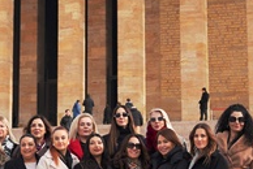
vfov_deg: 11.3
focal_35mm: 122
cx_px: 81
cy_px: 72
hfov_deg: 16.7
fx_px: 859
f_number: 2.8
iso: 100
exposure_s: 1/800
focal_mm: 37
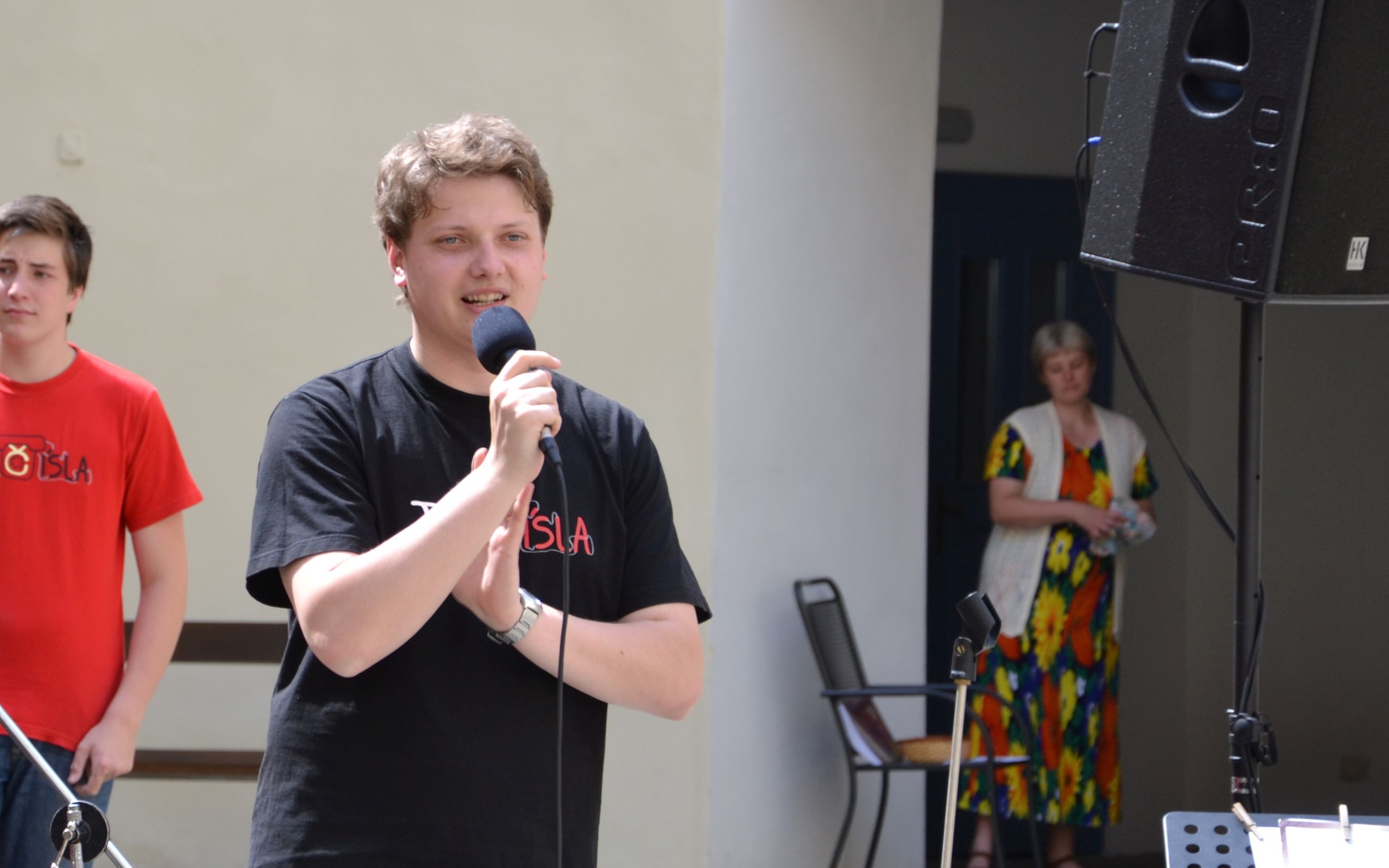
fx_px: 8858
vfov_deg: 5.6
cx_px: 274
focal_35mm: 234
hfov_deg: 8.9
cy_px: 396
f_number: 5.6
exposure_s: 1/125
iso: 125
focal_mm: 90
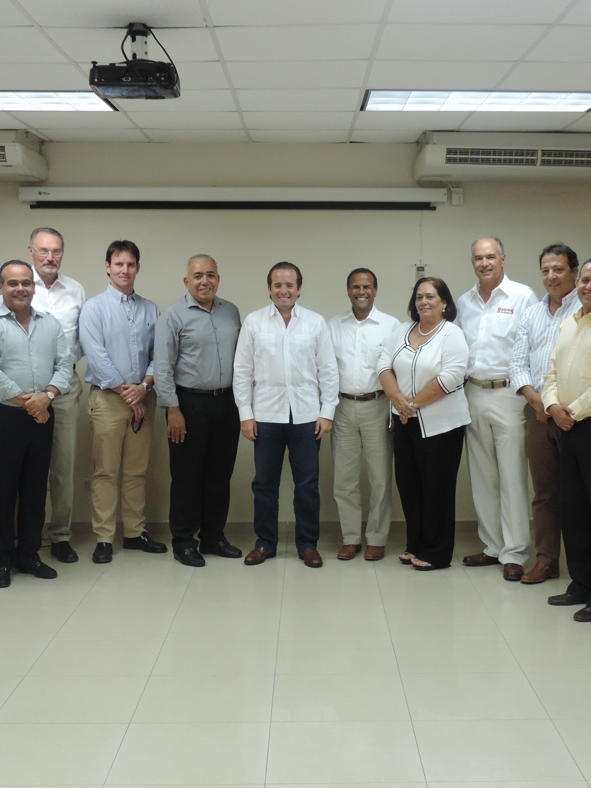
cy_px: 392
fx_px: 1070
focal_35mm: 47
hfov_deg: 30.9
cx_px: 325
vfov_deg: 40.4
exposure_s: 1/30
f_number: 3.3
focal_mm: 6.2
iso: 400
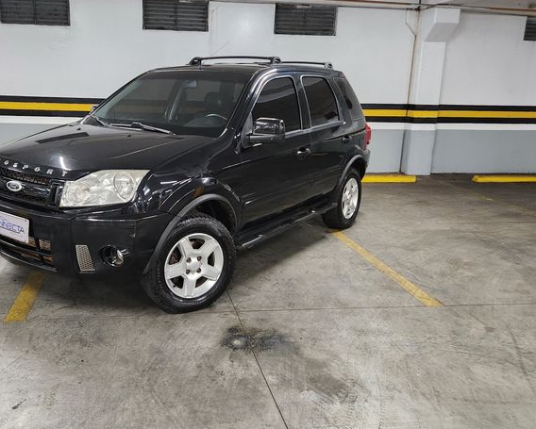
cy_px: 192
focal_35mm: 32
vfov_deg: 45.8
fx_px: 508
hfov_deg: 55.1
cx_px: 208
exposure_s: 1/60
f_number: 1.8
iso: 800
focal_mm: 5.4
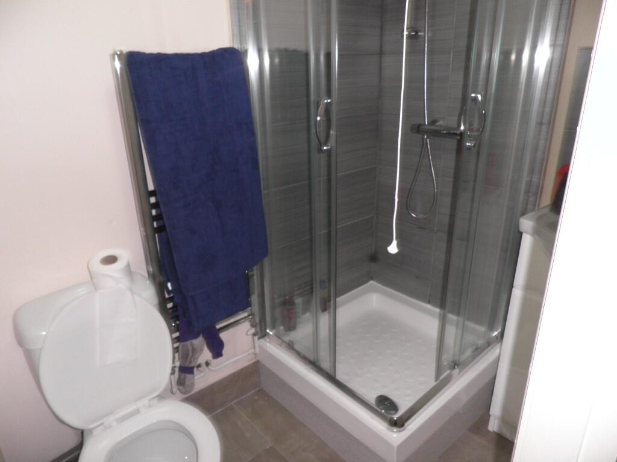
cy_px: 231
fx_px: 428
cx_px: 308
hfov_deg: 71.6
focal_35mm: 24
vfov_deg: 56.8
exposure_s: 1/30
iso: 160
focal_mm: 4.3
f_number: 3.3
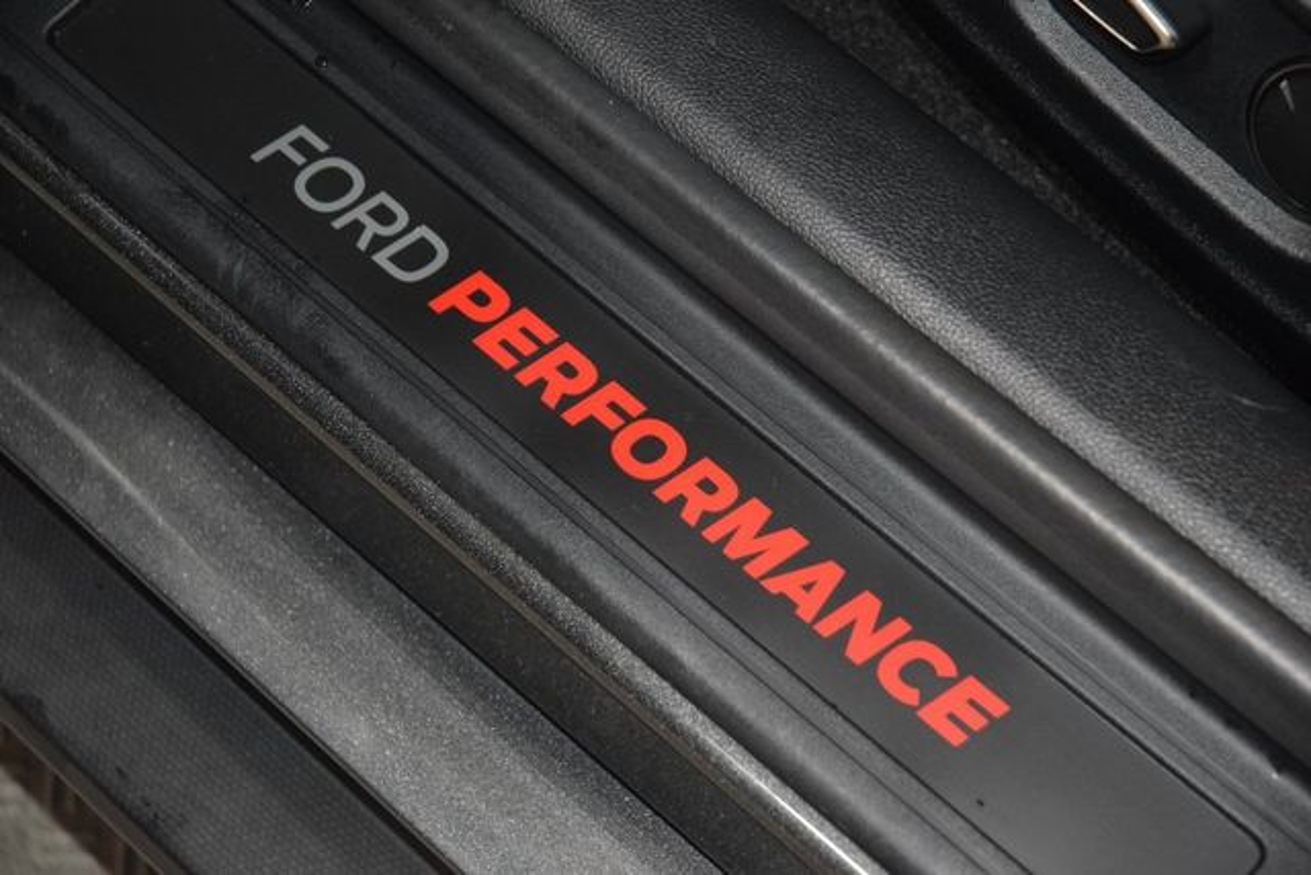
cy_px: 438
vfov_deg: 13.0
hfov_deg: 19.5
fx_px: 3824
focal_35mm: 105
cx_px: 656
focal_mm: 70
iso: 3200
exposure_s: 1/80
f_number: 4.5
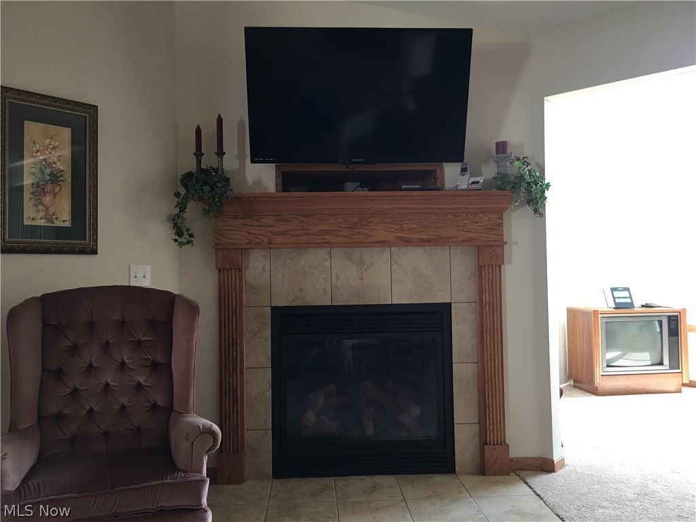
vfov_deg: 48.2
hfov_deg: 61.7
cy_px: 261
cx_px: 348
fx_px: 583
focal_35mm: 29
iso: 40
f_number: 2.2
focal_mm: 4.15
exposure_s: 1/15
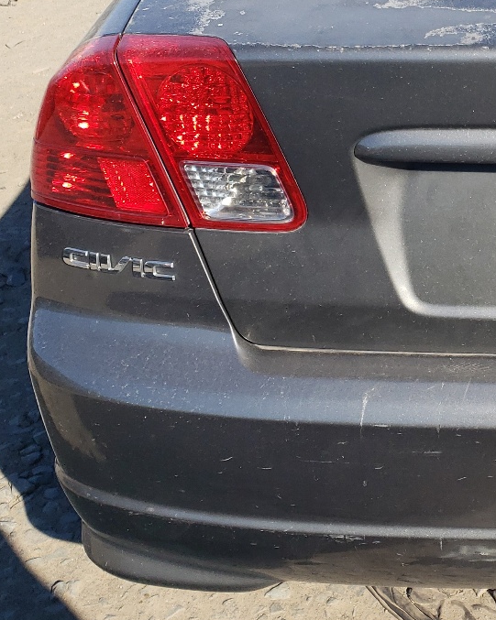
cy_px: 154
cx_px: 594
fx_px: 1102
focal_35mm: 60
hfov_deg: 23.2
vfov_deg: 30.9
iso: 50
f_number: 1.5
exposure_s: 1/1667
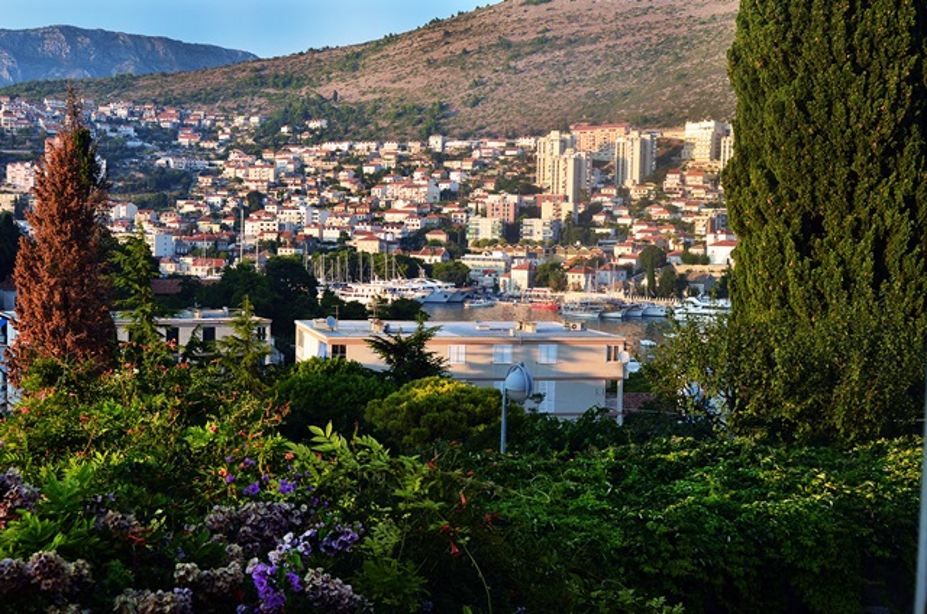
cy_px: 307
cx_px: 464
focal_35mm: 52
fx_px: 1349
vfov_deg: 25.6
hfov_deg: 37.9
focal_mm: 35
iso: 400
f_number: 7.1
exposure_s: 1/500
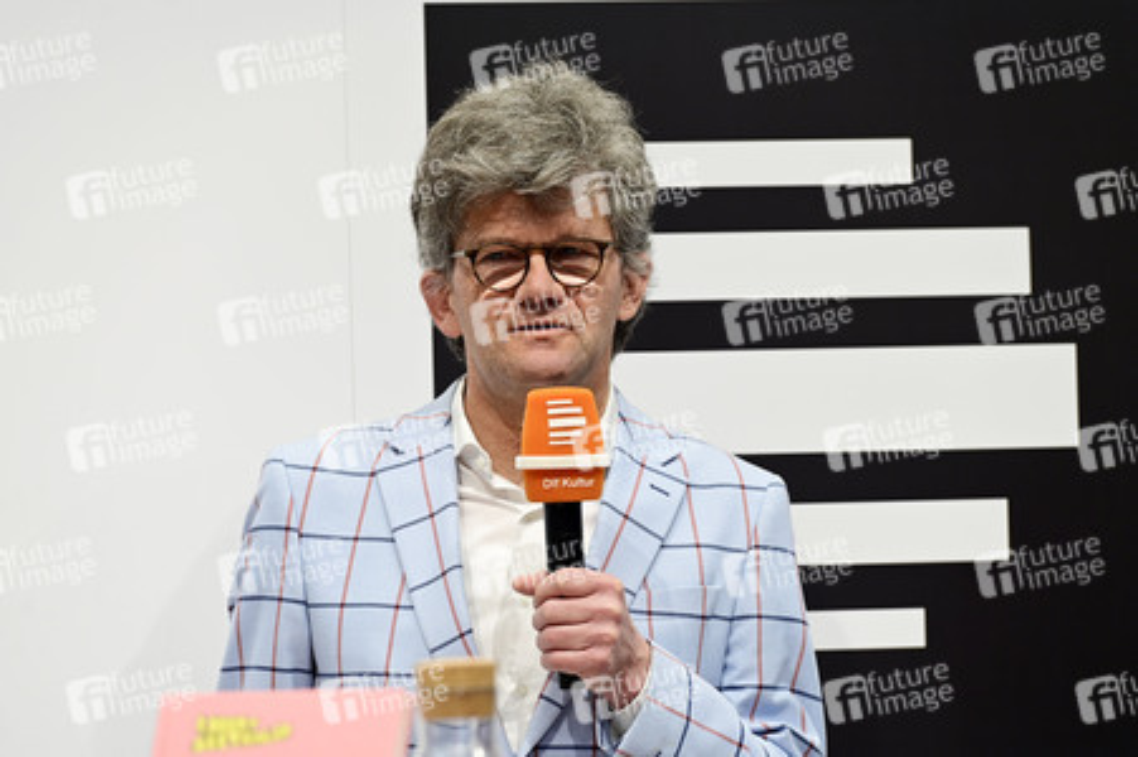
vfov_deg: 6.9
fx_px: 6317
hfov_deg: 10.3
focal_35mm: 200
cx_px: 569
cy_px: 378
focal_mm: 200
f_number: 5
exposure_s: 1/320
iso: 1250
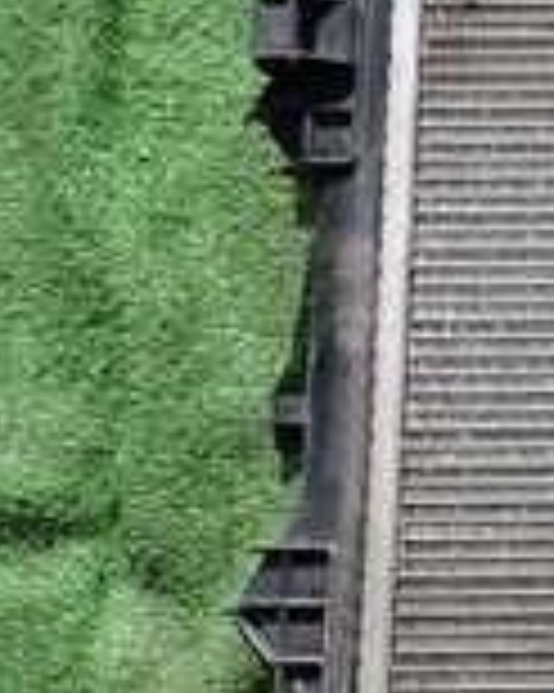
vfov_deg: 20.2
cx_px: 1230
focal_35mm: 95
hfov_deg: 13.1
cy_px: 310
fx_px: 1949
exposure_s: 1/800
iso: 100
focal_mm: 4.5
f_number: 2.8
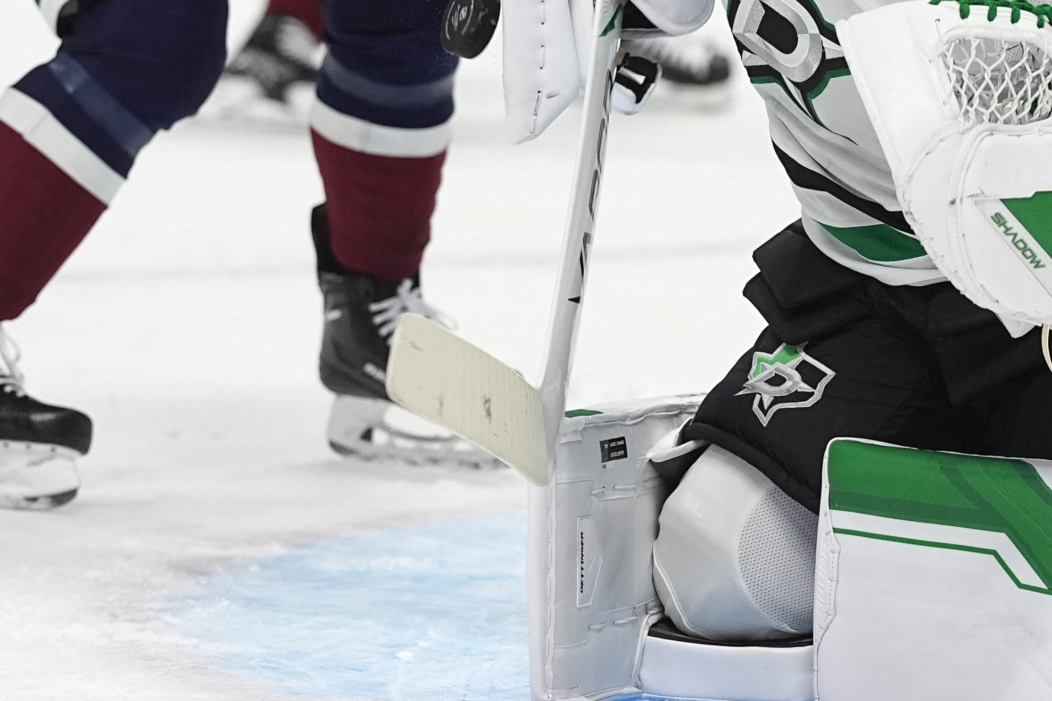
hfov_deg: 5.7
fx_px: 10608
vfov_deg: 3.8
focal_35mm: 363
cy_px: -92
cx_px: 840
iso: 2500
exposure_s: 1/2000
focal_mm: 135
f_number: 3.5
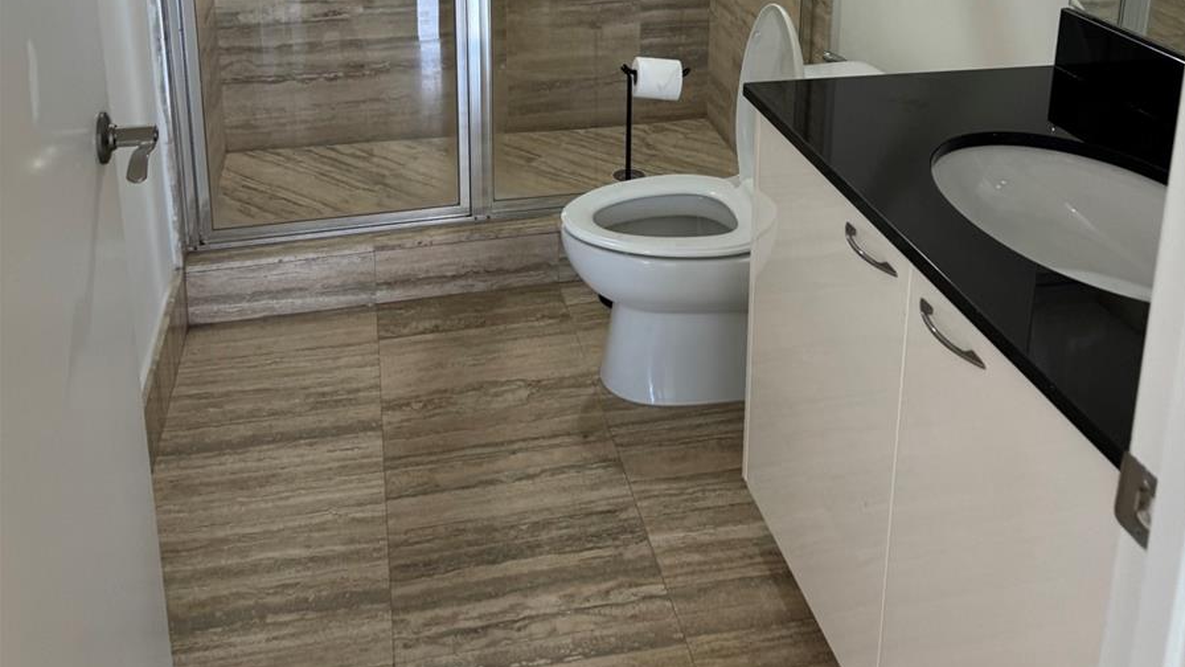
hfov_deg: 56.6
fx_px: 1100
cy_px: -25
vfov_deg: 30.9
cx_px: 594
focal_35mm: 35
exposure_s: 1/60
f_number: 1.78
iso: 125
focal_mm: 6.86
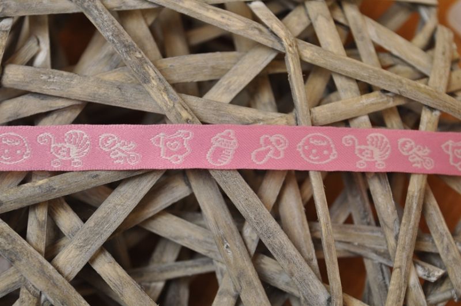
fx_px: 997
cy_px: 153
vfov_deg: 17.4
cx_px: 230
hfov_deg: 26.0
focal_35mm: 78
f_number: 5.6
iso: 400
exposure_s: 1/60
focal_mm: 52
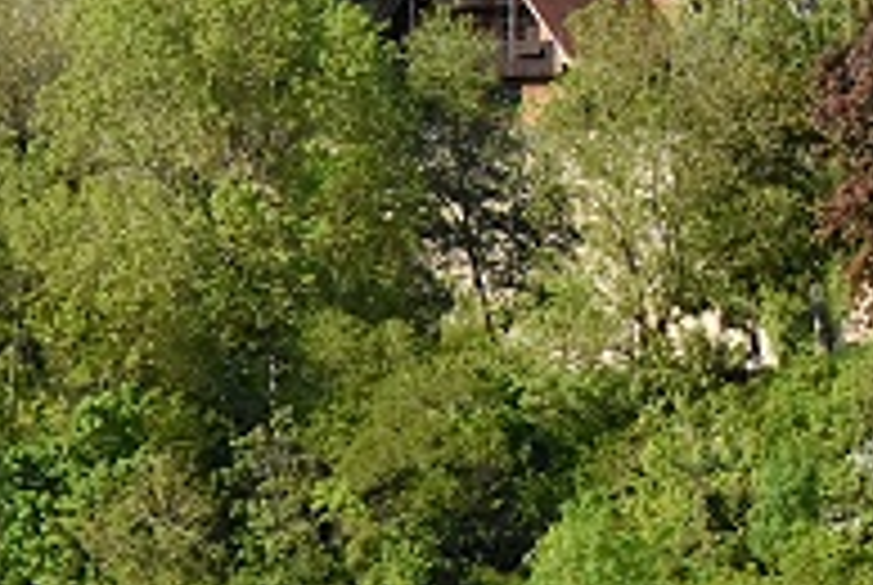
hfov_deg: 3.2
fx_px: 15738
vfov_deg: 2.1
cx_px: 954
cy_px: -112
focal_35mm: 648
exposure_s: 1/8000
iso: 4000
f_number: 11
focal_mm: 140
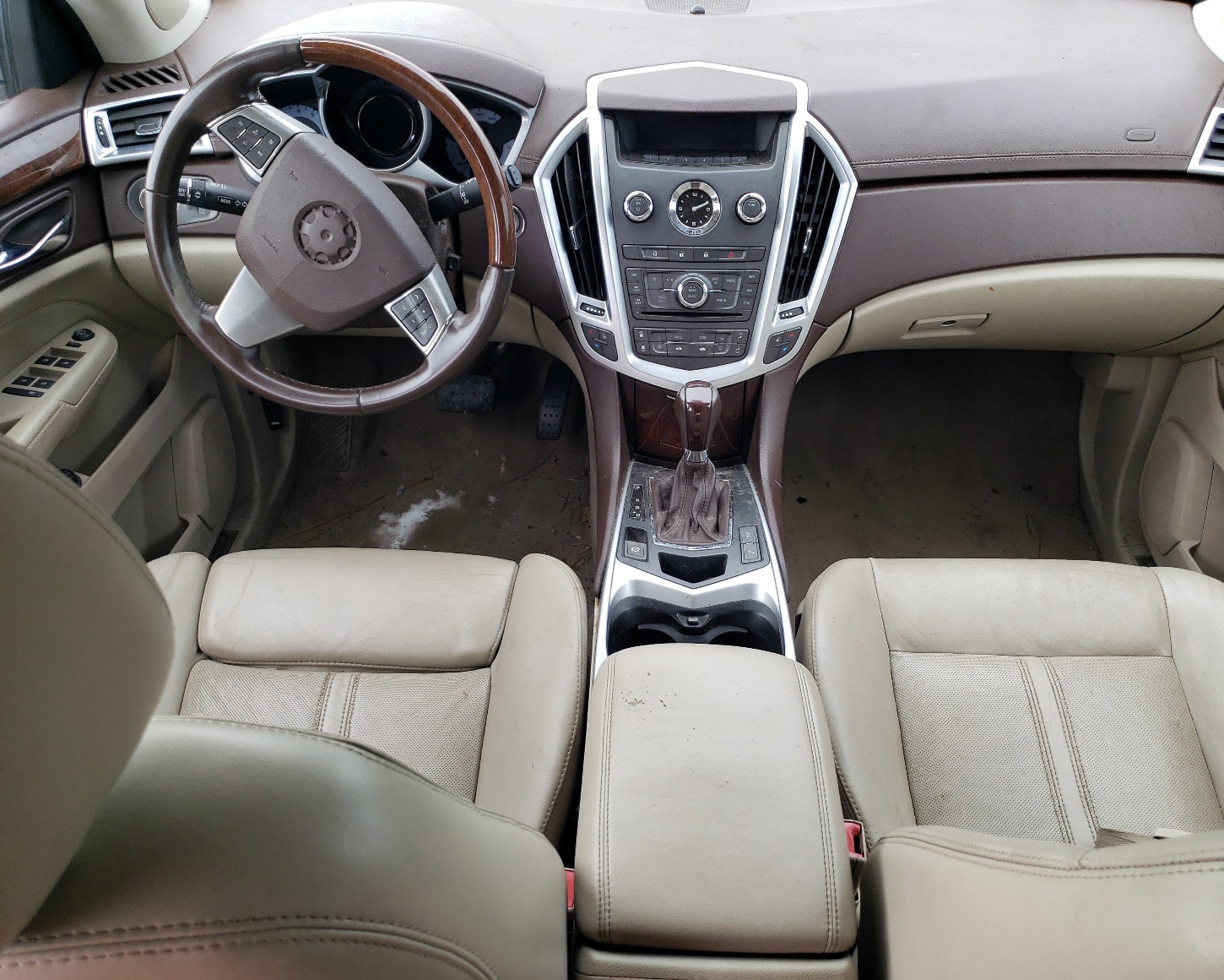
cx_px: 665
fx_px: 1014
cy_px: 477
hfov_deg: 62.1
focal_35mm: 28
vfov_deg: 51.5
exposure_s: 1/122
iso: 50
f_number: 1.5
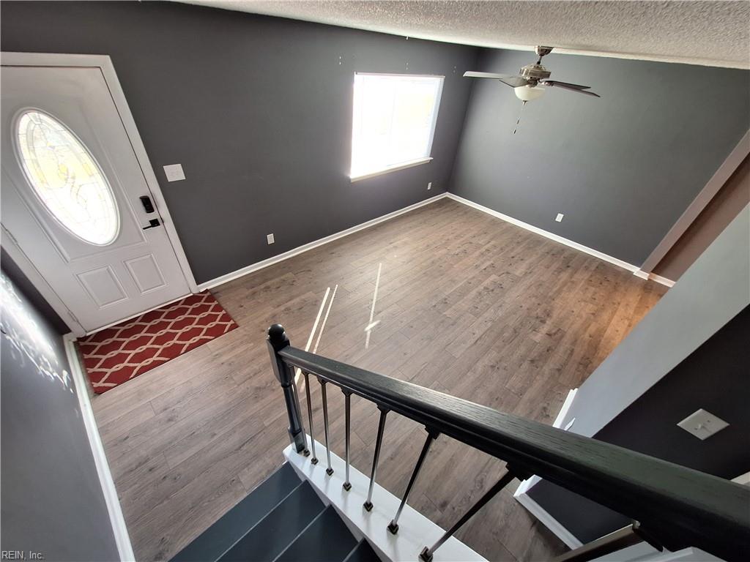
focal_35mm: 13
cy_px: 281
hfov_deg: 106.2
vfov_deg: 89.9
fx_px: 282
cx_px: 375
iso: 64
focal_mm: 1.74
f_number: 2.2
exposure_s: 1/40
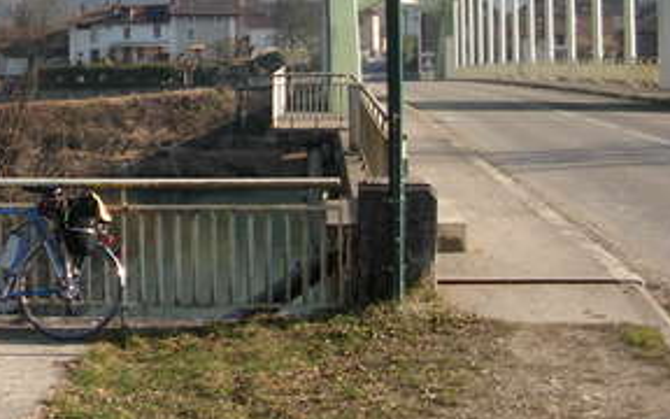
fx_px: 1534
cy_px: -19
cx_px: 0
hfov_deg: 23.6
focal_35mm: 84
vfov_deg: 15.2
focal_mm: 6.3
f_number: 2.9
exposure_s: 1/683
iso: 79
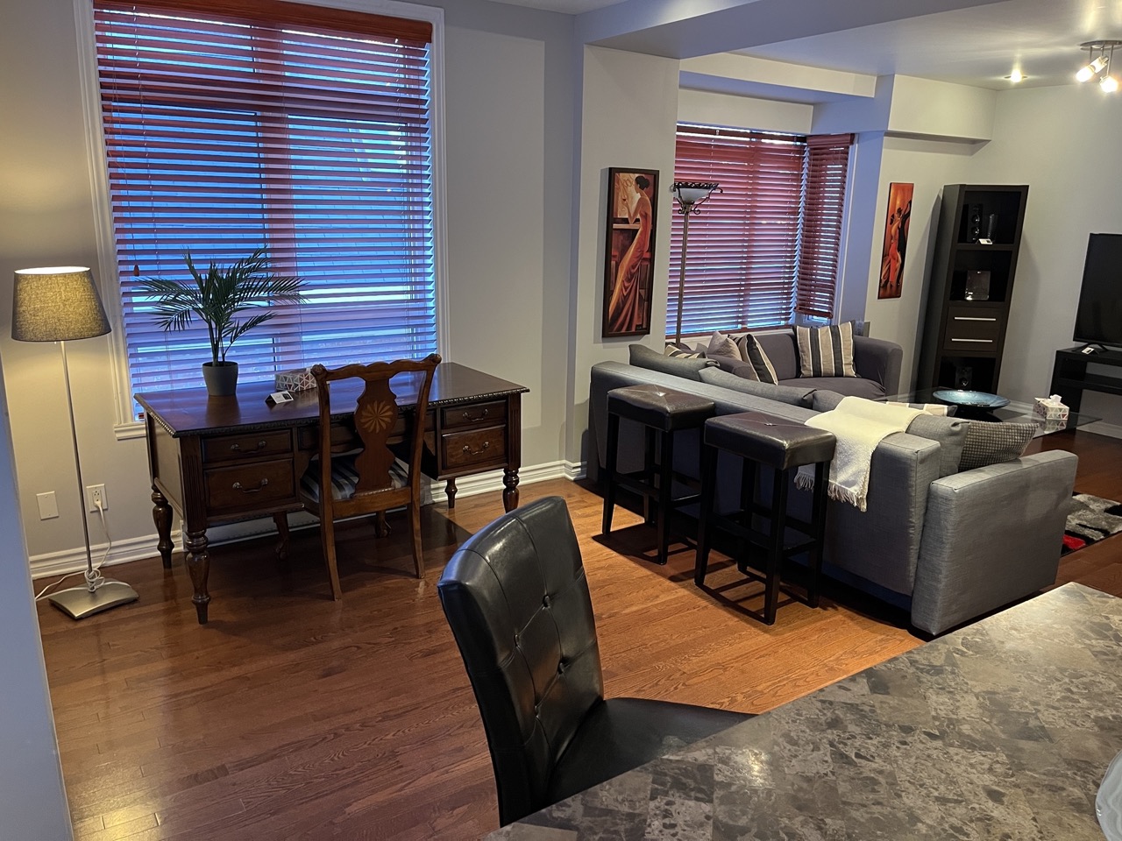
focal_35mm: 26
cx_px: 561
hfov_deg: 67.3
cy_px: 420
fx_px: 843
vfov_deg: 53.1
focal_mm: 5.1
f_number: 1.6
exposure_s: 1/60
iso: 400
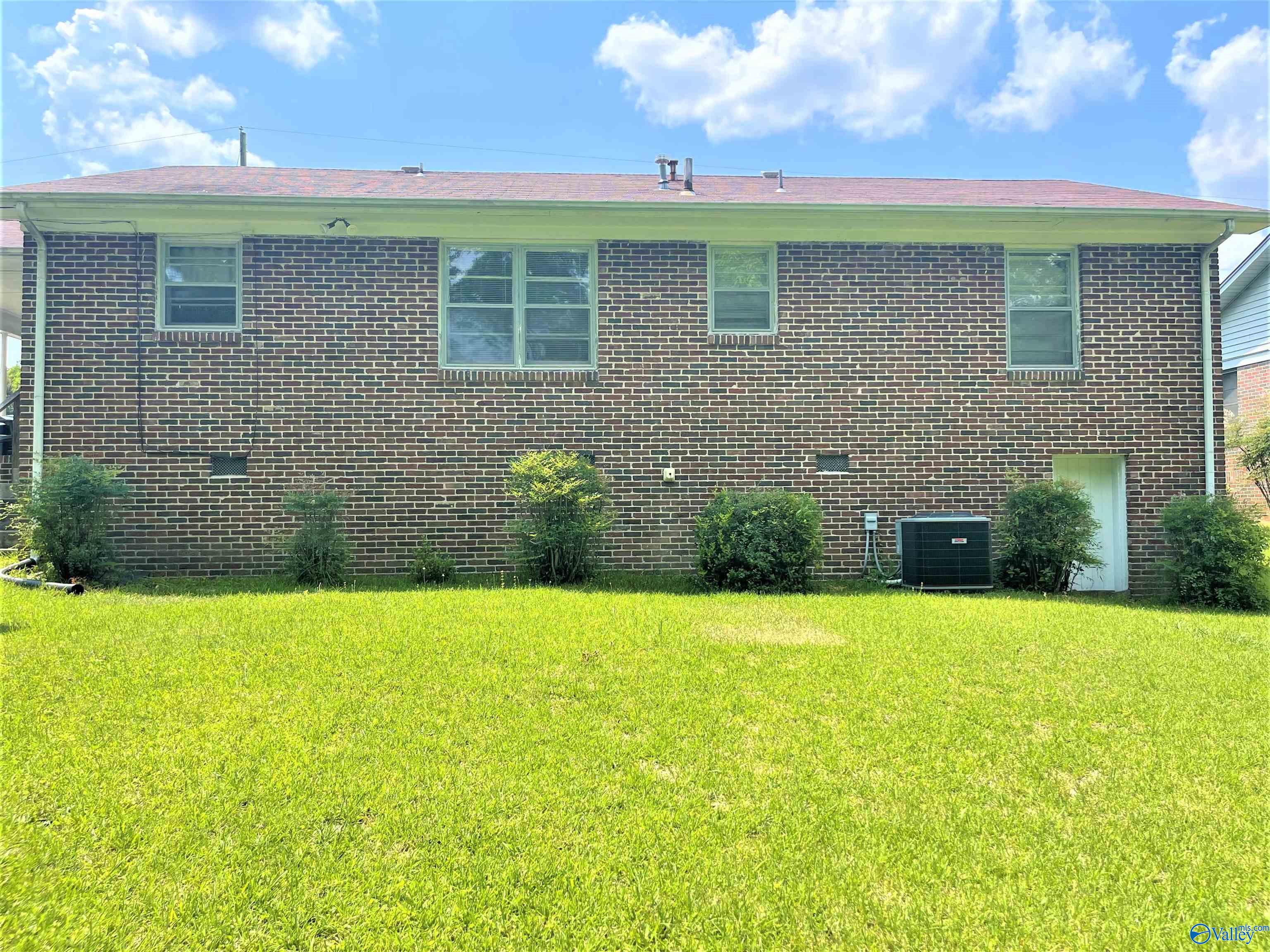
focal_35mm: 26
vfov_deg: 53.1
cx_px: 635
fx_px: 954
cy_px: 476
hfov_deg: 67.3
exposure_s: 1/1767
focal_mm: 5.1
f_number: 1.6
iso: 32
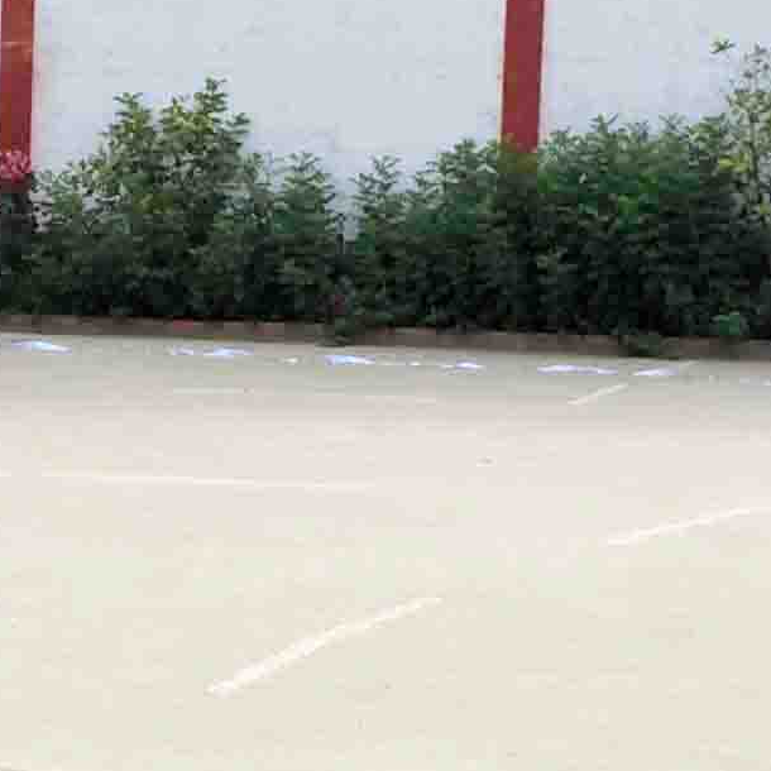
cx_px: -150
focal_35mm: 142
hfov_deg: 12.0
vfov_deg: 12.3
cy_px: 426
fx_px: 3578
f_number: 2.2
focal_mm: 4.12
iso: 32
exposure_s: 1/1026
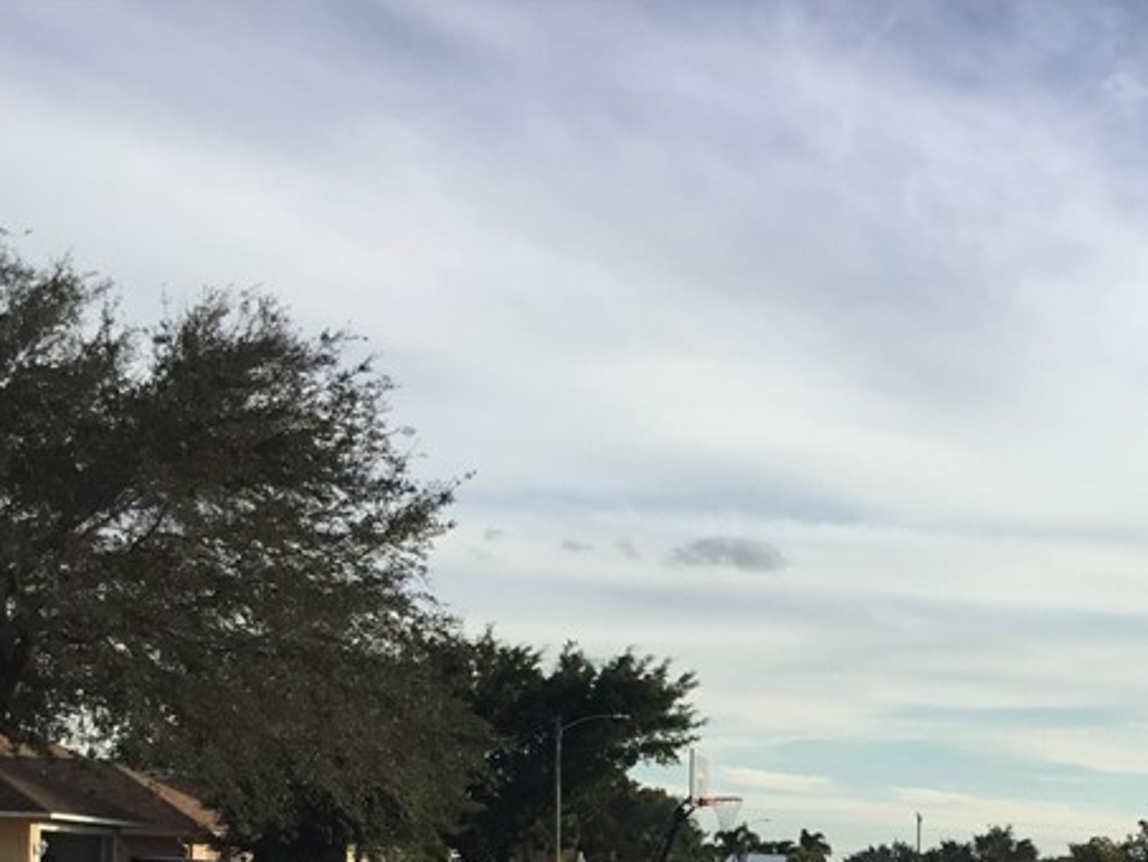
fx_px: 2322
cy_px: 966
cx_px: 907
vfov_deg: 20.0
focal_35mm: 70
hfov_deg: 27.3
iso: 25
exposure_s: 1/970
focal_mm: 3.3
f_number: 2.4
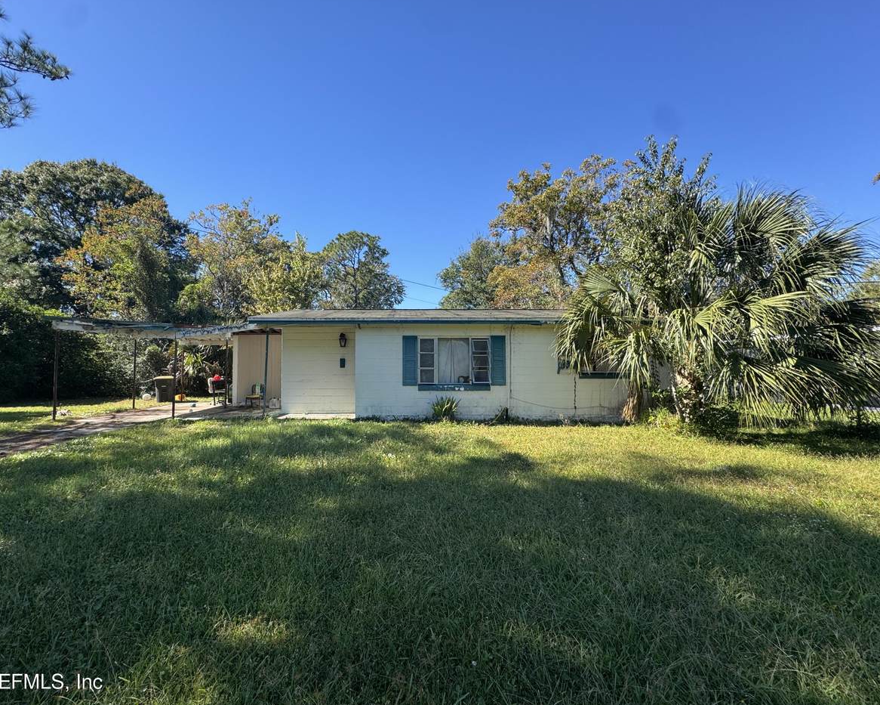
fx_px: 391
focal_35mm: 15
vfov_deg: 84.0
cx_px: 398
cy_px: 352
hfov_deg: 96.5
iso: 40
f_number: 2.2
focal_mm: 2.22
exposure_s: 1/741
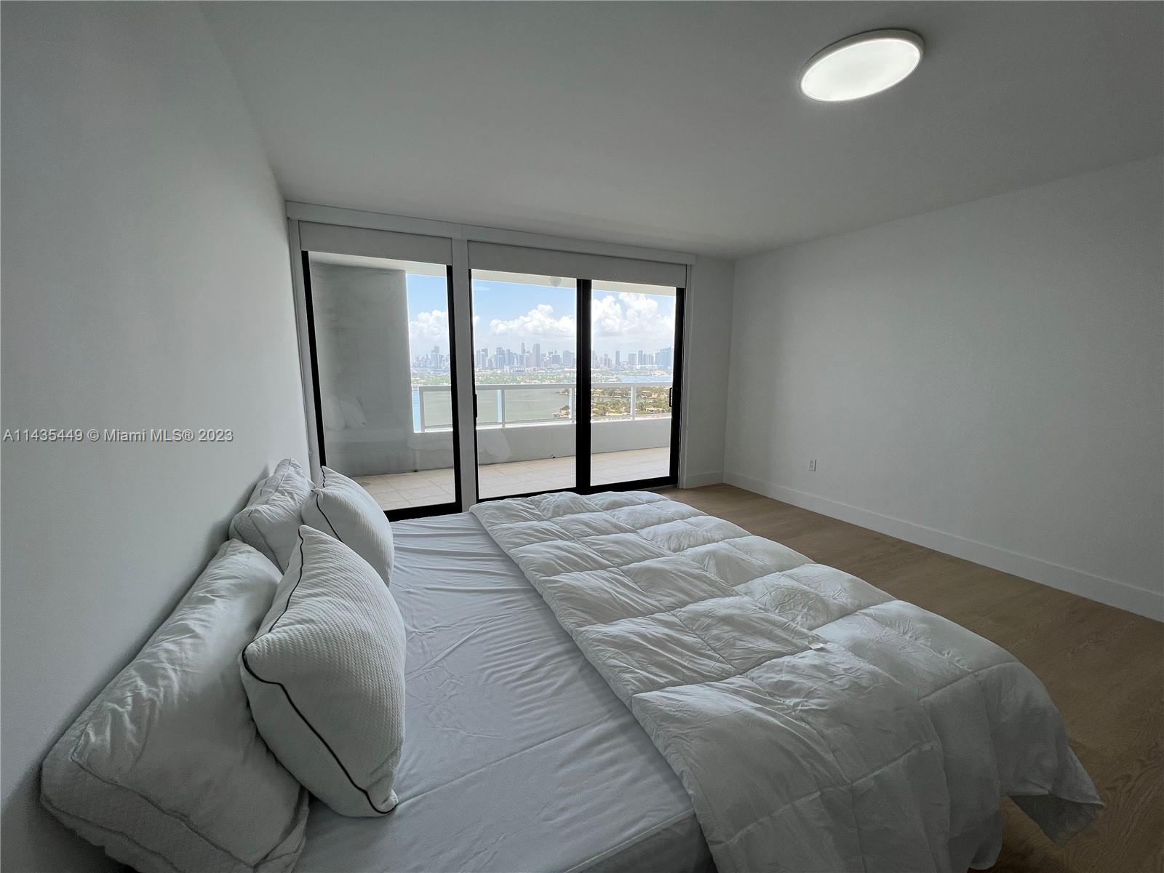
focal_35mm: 13
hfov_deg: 106.2
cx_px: 582
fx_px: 437
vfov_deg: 89.9
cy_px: 436
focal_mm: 1.57
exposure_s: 1/333
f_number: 1.8
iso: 32
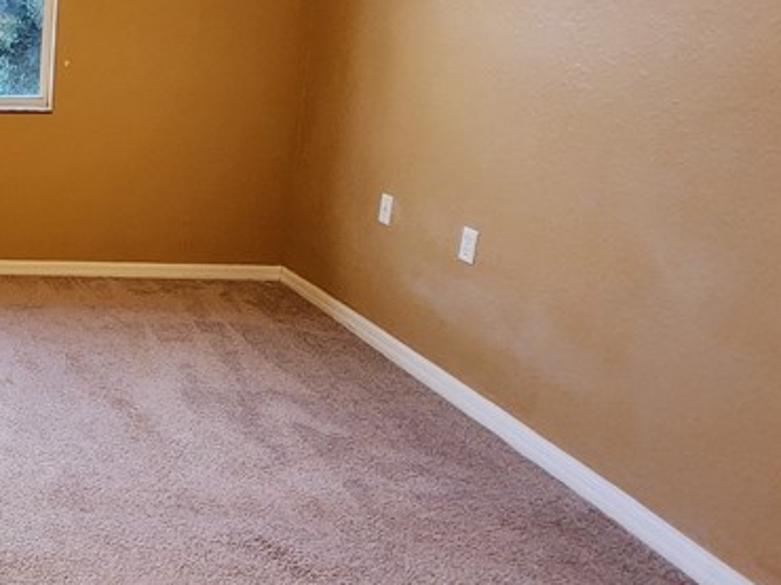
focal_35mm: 36
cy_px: 182
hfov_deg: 34.9
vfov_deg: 39.0
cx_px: -245
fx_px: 812
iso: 250
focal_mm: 2.2
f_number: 2.2
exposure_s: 1/60
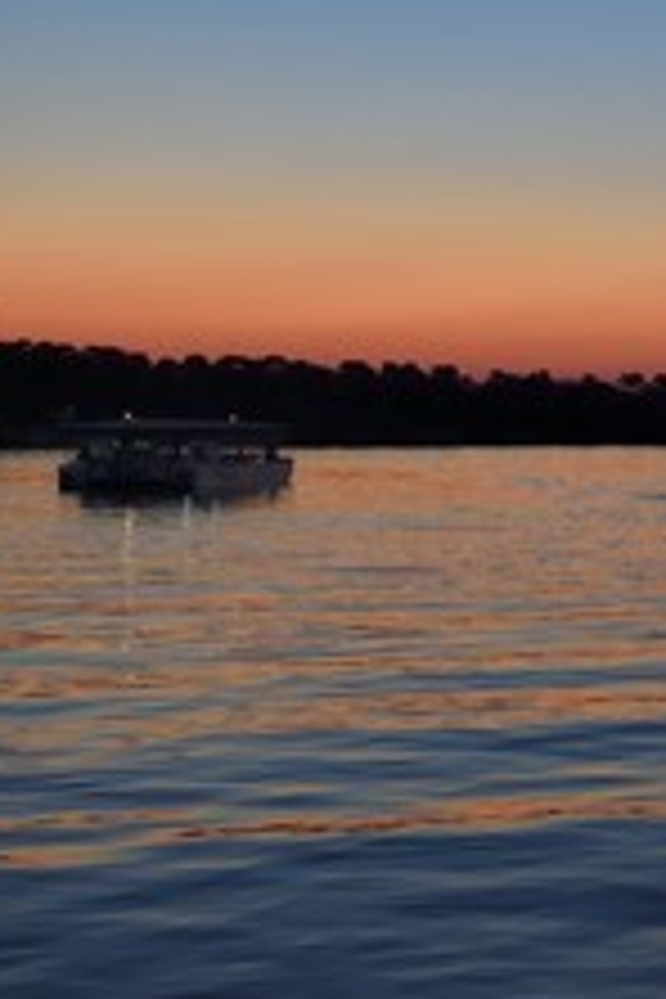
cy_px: 531
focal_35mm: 72
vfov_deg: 28.1
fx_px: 1998
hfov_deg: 17.9
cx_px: 810
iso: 1600
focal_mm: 38
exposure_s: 1/40
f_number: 4.5
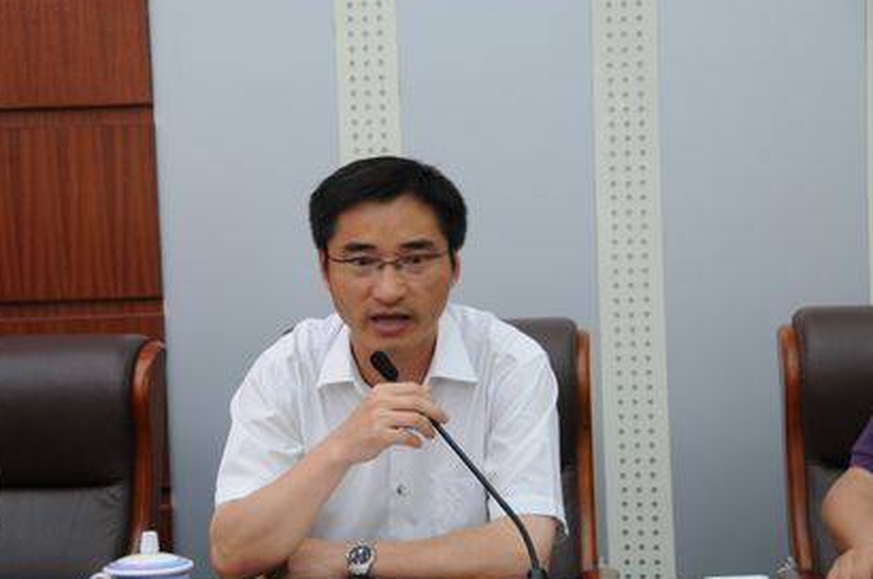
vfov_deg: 17.9
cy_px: 296
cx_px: 400
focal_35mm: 76
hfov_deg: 26.7
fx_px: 1840
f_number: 4.5
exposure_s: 1/8
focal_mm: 46
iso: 200
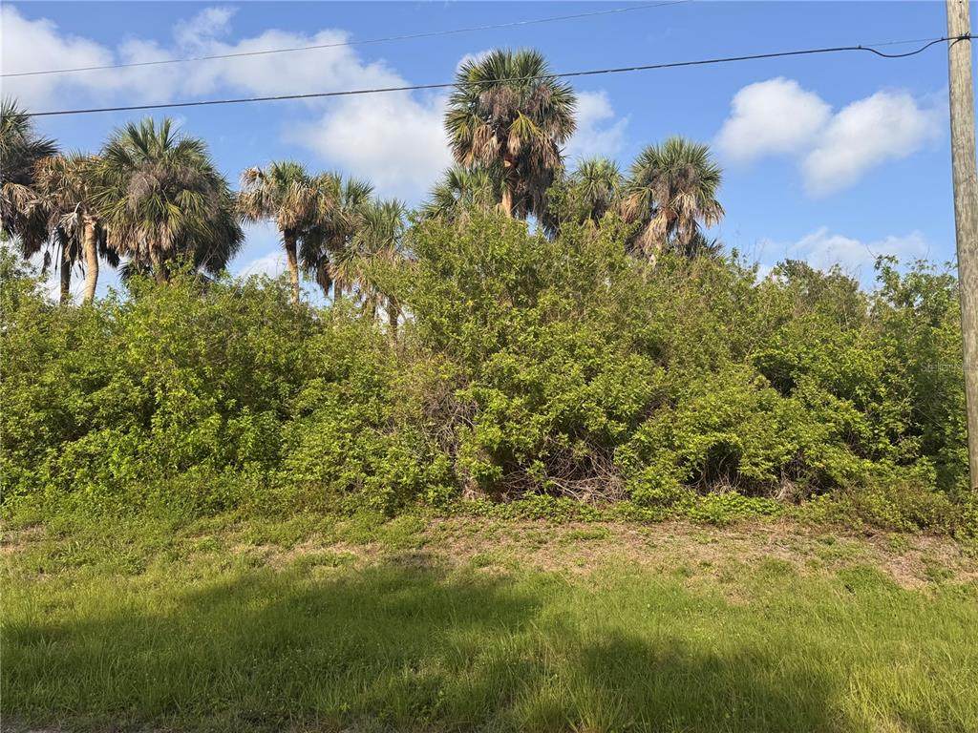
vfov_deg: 56.8
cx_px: 489
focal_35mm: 24
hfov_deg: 71.6
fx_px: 678
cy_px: 366
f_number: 1.78
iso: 80
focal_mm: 6.76
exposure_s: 1/2959
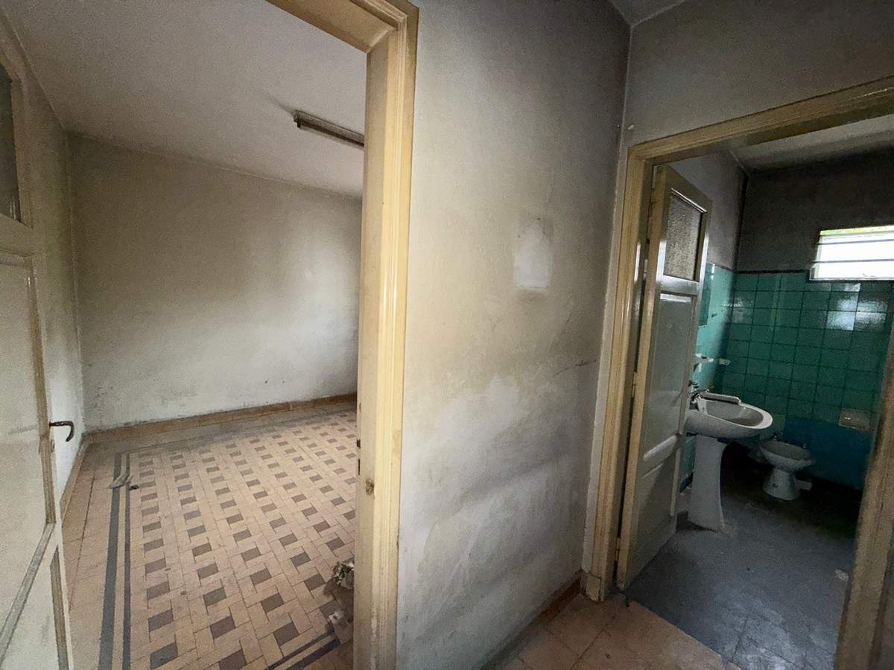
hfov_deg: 102.1
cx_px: 447
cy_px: 335
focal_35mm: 14
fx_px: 362
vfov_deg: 85.7
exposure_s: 1/60
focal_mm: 2.22
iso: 200
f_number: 2.2
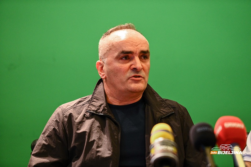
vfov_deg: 7.8
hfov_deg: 11.8
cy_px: 84
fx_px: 1219
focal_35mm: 175
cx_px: 126
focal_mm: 175
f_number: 3.2
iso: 2500
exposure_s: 1/125
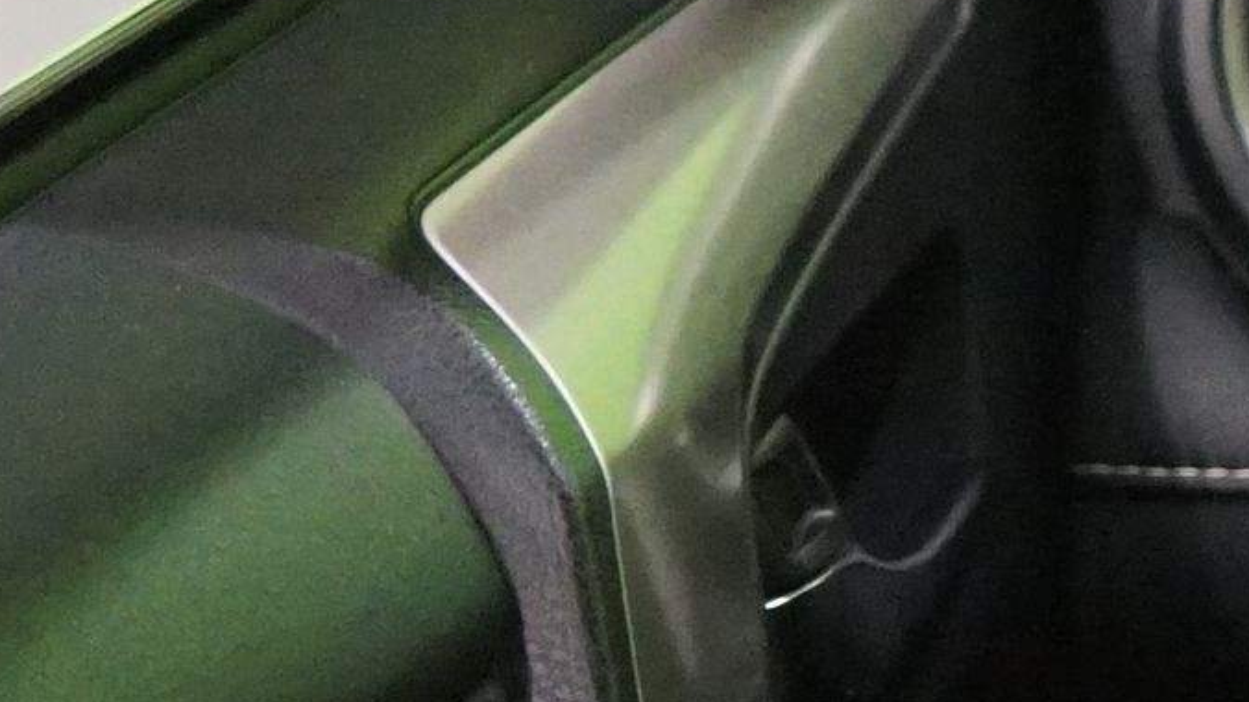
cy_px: 504
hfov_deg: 10.3
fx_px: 5861
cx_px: 3121
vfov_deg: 6.9
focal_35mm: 177
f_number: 3.5
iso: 6400
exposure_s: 1/40
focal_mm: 29
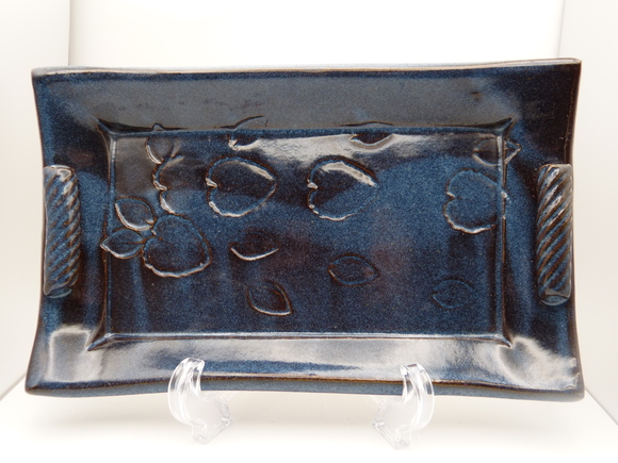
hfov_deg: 58.4
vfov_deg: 45.4
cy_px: 232
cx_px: 309
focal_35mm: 31
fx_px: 553
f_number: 3
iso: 160
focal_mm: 5.4
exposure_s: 1/60
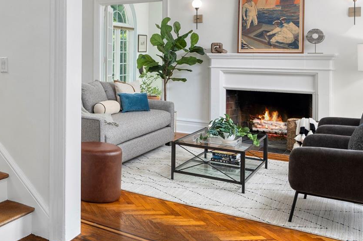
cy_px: 63
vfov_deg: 32.6
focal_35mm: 40
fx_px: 405
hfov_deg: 43.2
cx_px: 22
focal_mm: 16.5
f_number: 7.1
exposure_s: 1/2.5
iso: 320
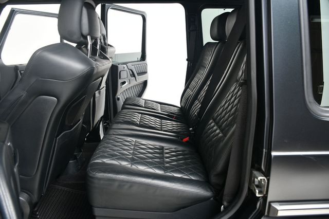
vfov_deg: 47.9
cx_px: 164
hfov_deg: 67.4
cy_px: 110
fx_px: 247
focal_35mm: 27
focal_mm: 18
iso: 100
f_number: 5
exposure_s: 1/160
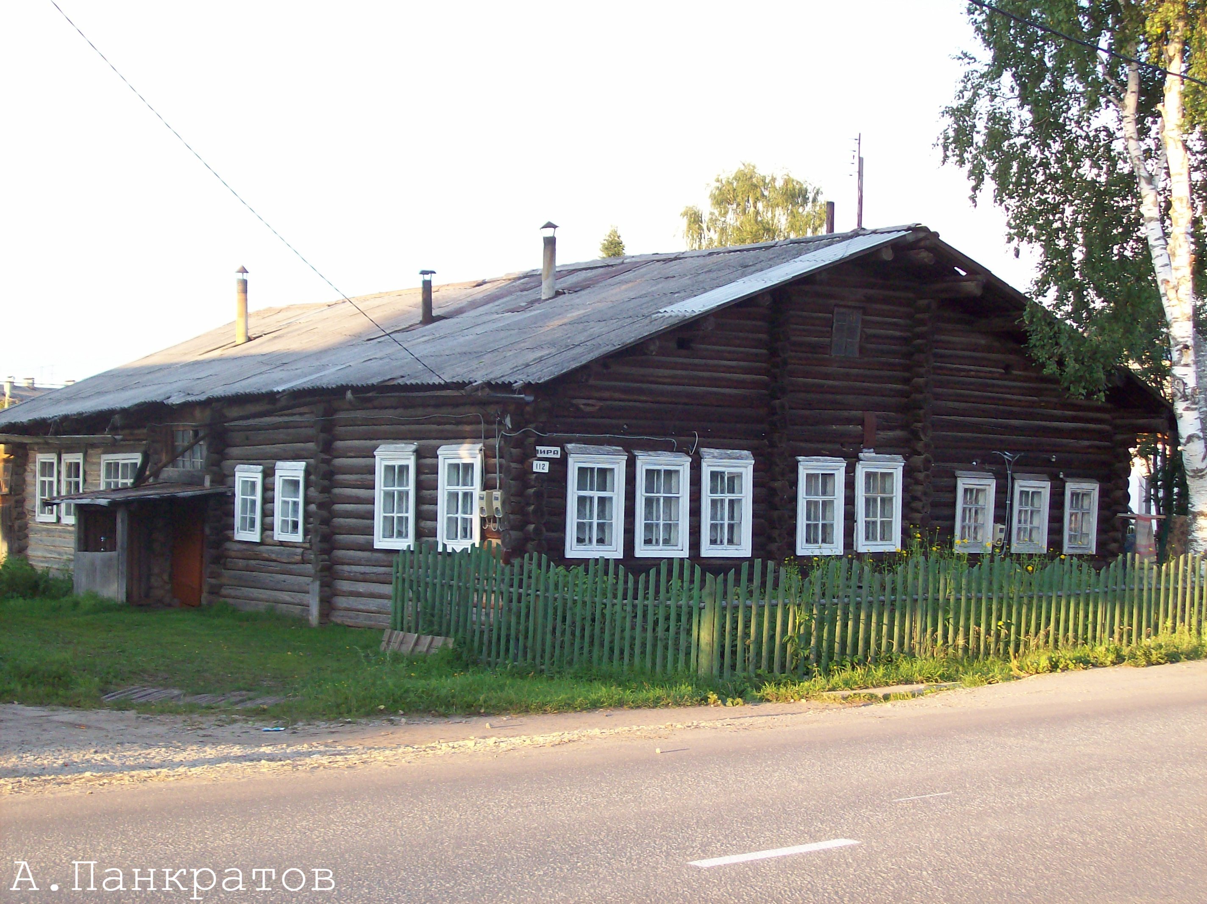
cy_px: 452
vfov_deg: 26.1
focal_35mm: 56
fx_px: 1952
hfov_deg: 34.4
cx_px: 604
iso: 80
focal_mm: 9.4
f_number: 3.4
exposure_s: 1/94.2
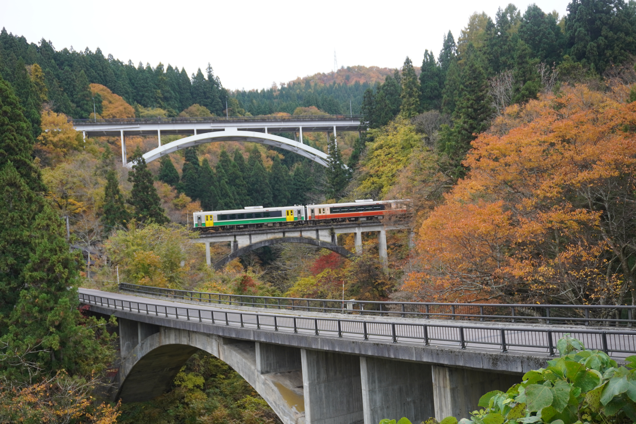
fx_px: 715
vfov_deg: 33.0
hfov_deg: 47.9
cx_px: 318
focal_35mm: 40
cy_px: 212
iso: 320
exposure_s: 1/160
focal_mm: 27
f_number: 4.5
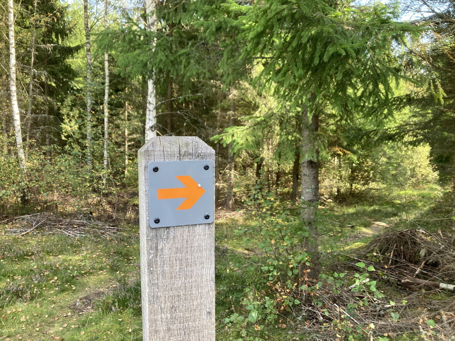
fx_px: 368
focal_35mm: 28
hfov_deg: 63.4
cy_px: 170
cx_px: 228
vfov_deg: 49.7
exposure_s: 1/121
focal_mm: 3.99
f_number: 1.8
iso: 64
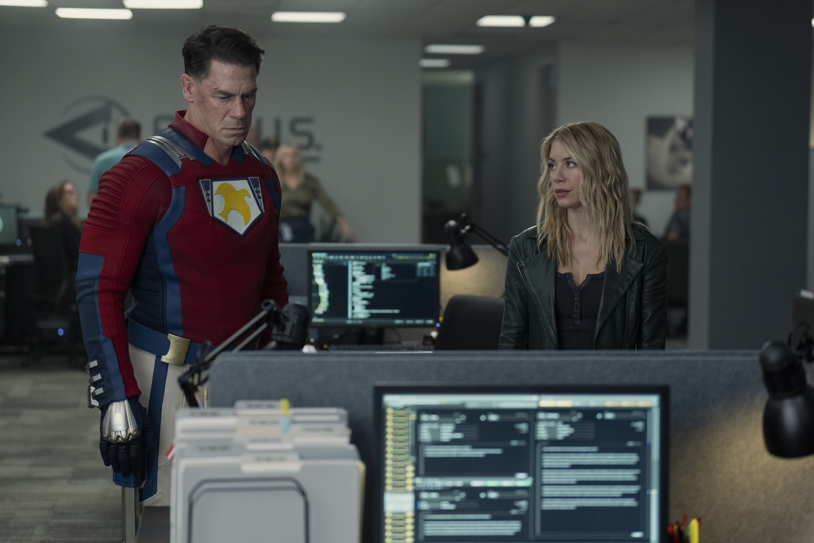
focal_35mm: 82
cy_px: 272
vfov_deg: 16.7
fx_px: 1854
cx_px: 407
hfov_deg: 24.8
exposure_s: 1/125
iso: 2500
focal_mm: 82
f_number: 2.8
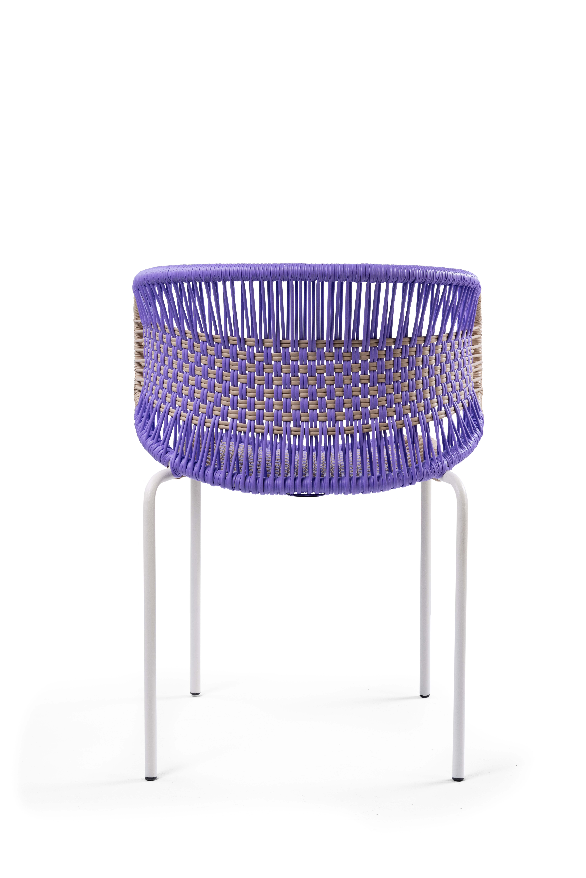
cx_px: 293
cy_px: 439
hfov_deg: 19.5
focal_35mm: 70
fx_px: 1709
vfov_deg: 28.8
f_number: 13
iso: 160
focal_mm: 70
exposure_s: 1/80
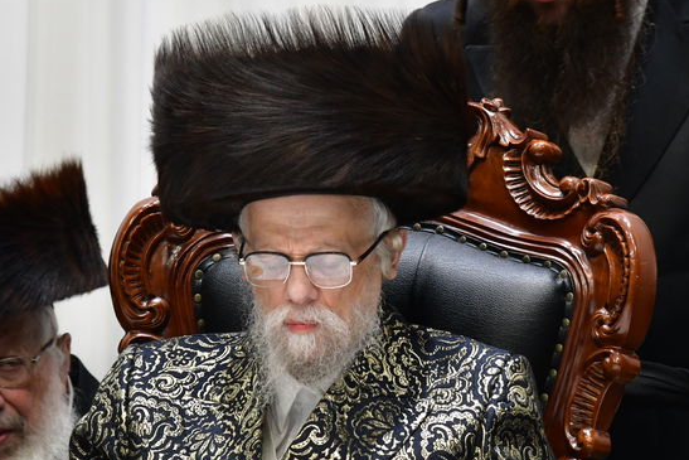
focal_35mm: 307
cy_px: 197
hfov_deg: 6.7
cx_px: 317
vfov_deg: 4.5
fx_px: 5877
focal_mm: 120
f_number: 5.6
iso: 2000
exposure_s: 1/100
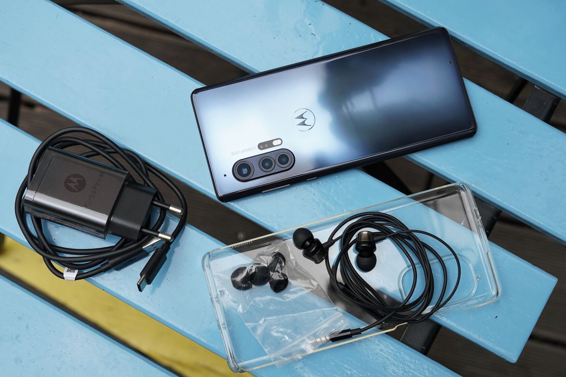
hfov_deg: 37.5
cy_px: 198
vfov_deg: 25.5
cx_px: 279
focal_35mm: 53
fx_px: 833
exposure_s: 1/200
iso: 320
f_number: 8
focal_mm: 48
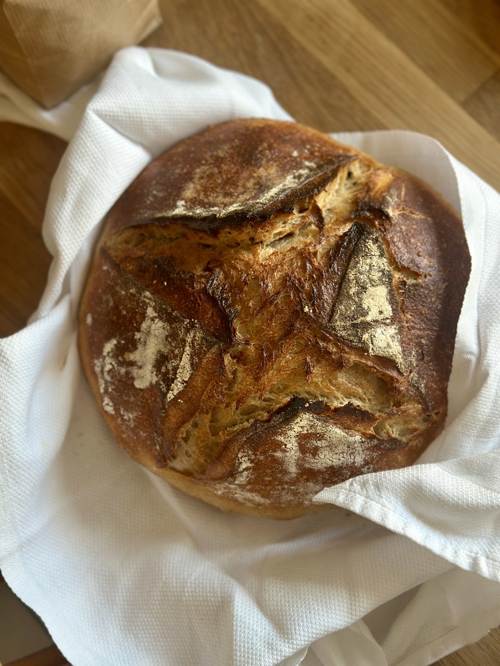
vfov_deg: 39.7
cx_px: 250
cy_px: 333
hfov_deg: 30.3
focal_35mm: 48
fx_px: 924
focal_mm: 6.86
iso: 160
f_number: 1.78
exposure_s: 1/60
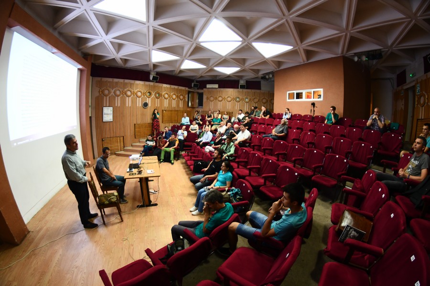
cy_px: 143
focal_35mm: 12
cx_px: 215
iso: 1250
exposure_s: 1/8
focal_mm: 8
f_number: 3.5
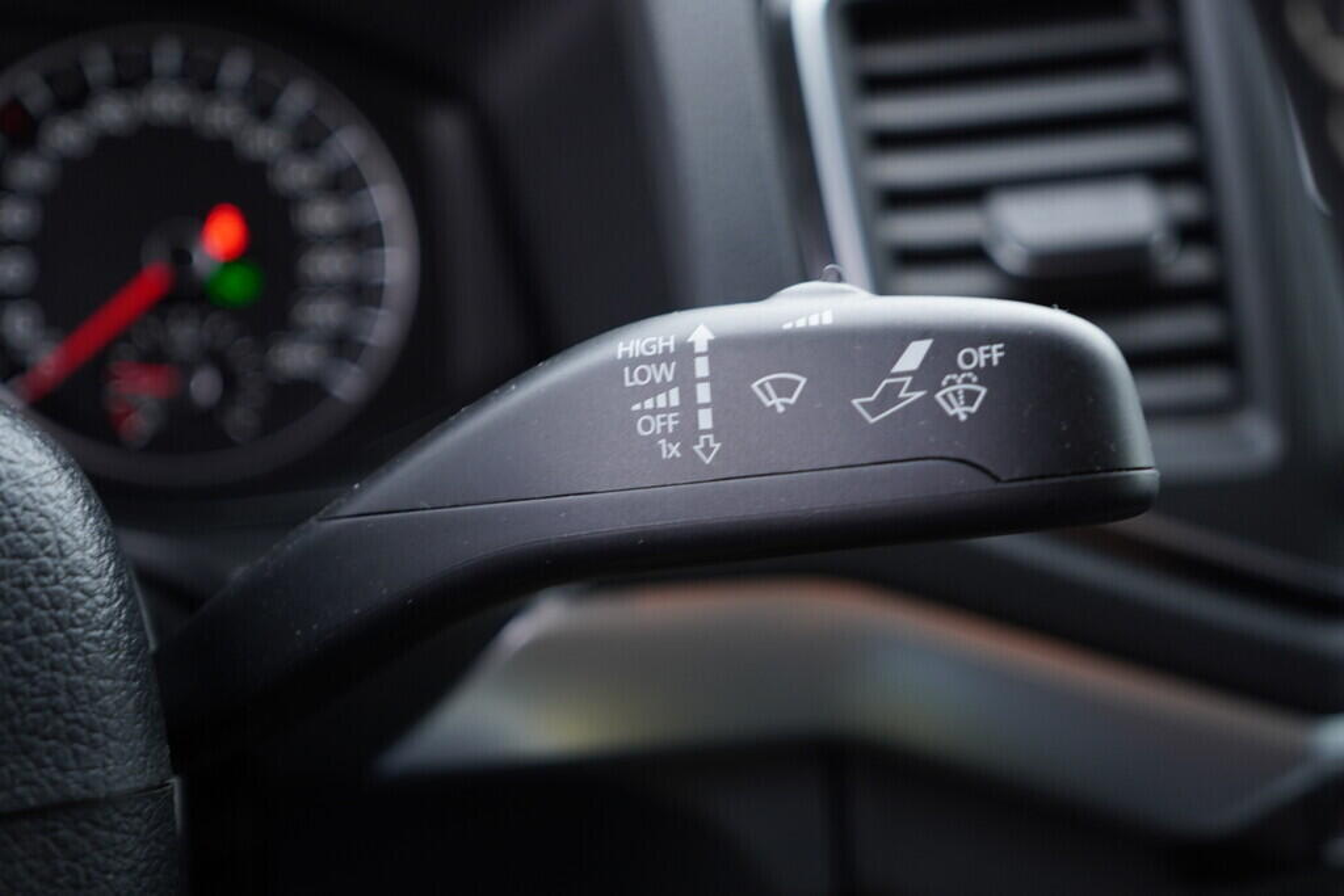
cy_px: 448
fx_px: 1344
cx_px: 672
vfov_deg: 36.9
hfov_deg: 53.1
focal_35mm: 36
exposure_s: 1/40
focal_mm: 24
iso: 250
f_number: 2.8
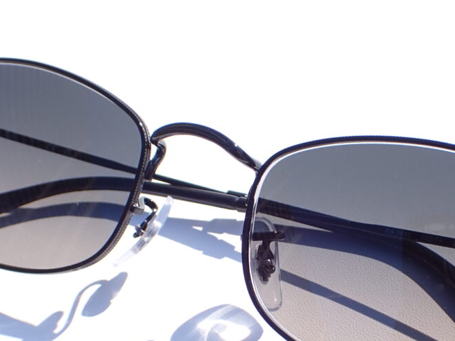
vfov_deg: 19.4
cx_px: 281
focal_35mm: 75
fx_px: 986
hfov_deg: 25.9
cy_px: 273
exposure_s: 1/640
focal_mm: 7.31
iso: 100
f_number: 4
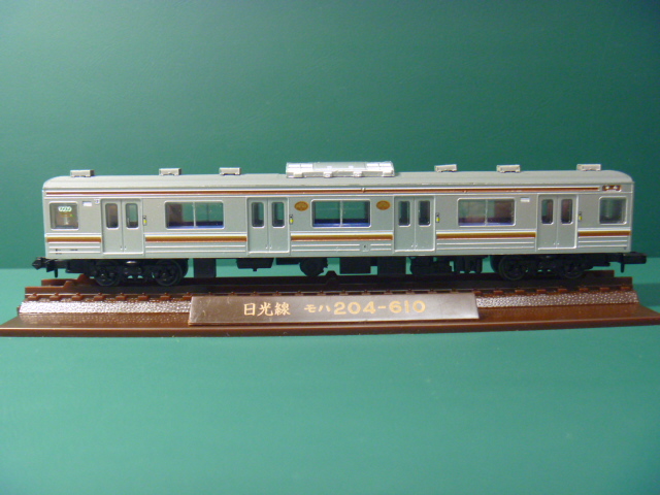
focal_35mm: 35
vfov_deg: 40.7
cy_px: 248
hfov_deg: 52.6
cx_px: 330
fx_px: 667
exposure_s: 1/13
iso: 400
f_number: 3.5
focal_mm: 6.3
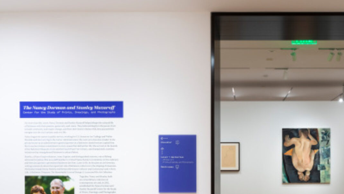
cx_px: 247
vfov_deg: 30.4
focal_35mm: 38
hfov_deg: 51.1
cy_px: 158
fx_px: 347
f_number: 8
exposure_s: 1/6
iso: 400
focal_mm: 24
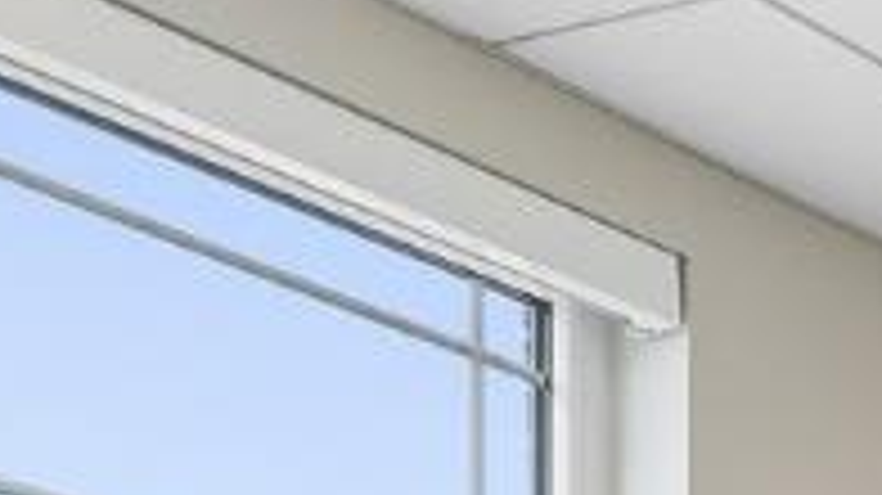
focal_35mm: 128
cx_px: 2488
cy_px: 1708
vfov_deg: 7.7
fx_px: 2992
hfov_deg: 11.5
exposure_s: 1/20
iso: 400
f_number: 8
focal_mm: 16
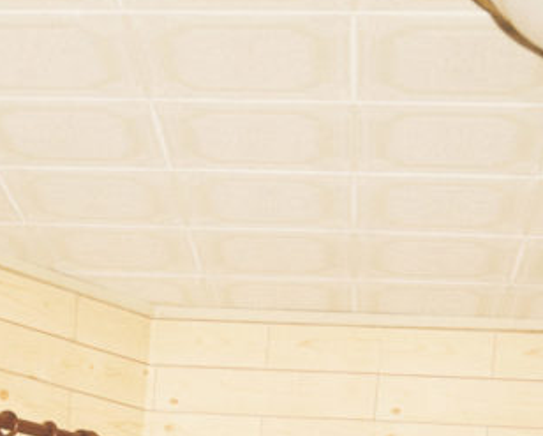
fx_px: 1705
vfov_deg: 13.0
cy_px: 821
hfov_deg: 17.8
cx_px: 61
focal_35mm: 106
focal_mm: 34
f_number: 3.5
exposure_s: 1/100
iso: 640
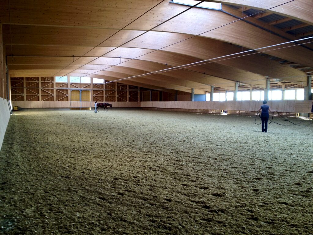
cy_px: 118
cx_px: 156
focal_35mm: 35
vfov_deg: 40.7
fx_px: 316
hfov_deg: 52.6
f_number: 2.4
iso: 64
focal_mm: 4.28
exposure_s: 1/40
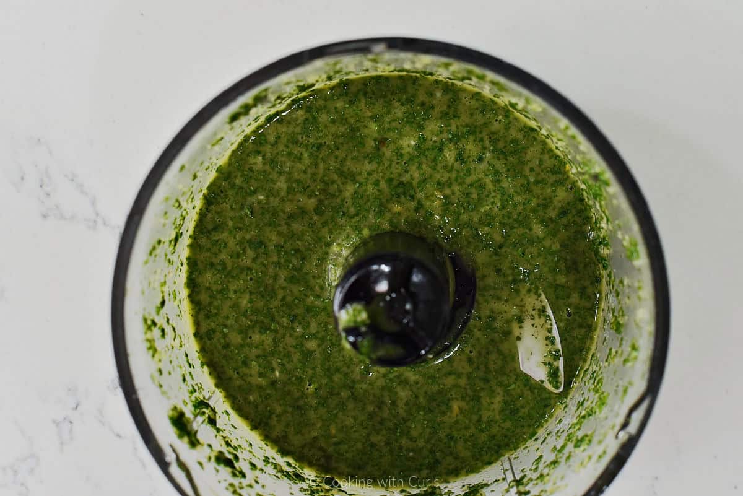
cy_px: 248
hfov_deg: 39.6
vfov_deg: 27.0
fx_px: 1032
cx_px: 372
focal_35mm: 50
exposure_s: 1/160
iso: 2000
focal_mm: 50
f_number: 5.6
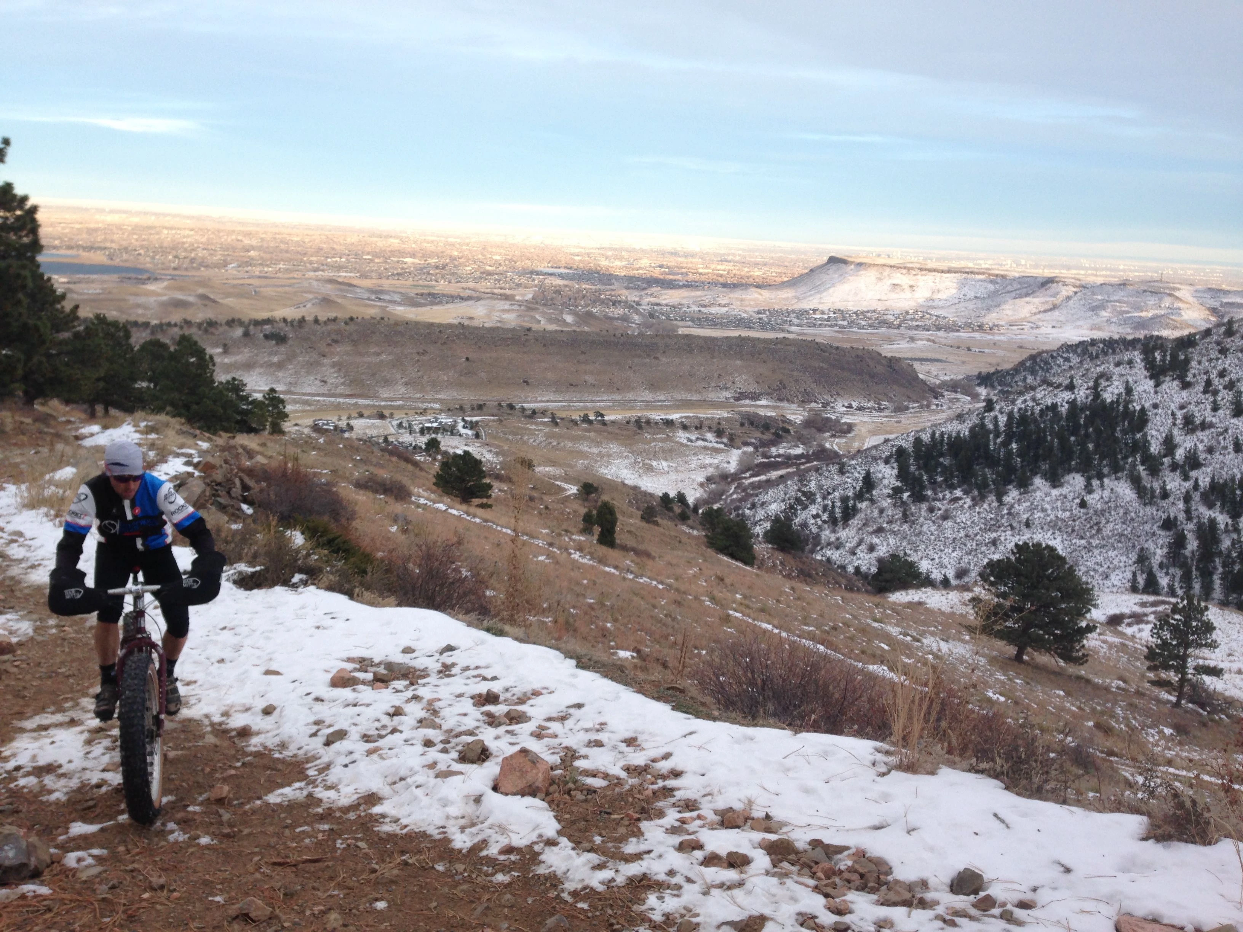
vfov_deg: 42.9
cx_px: 622
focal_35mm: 33
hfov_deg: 55.4
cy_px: 466
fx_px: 1185
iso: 50
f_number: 2.4
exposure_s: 1/266
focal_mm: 4.12
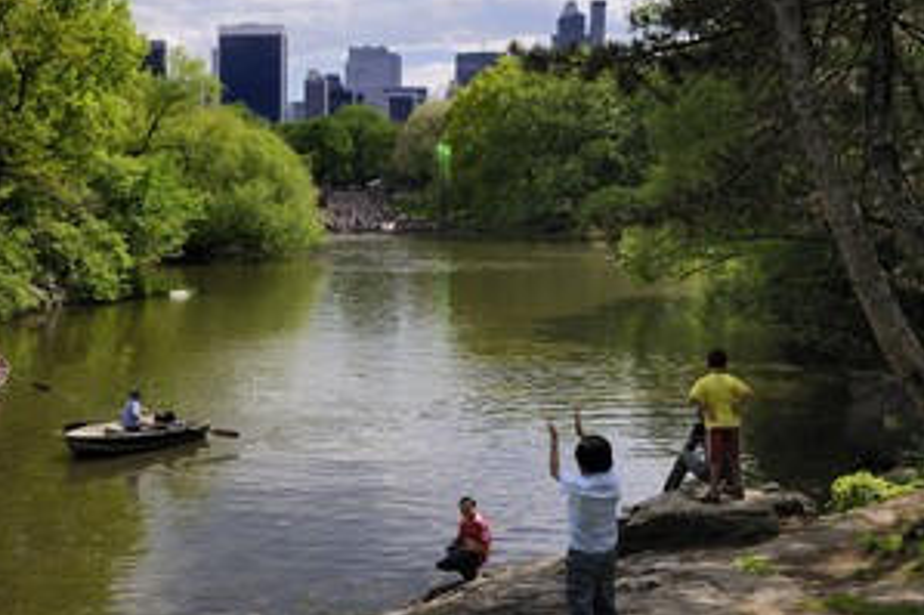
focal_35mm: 45
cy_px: 266
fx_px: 1154
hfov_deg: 42.9
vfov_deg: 29.8
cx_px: 290
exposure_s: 1/320
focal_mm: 32
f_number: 8
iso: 200
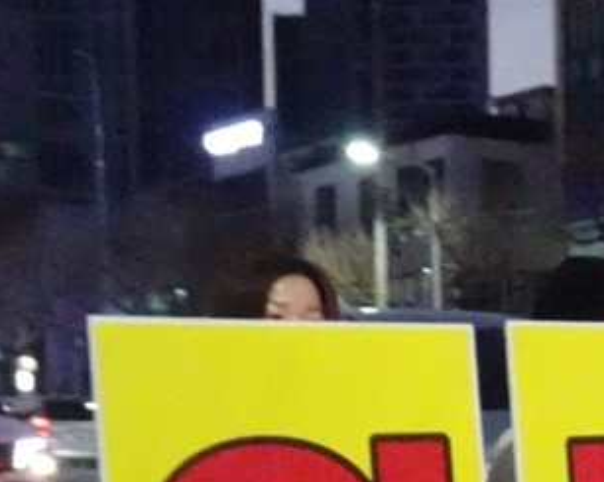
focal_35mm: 105
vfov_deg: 14.2
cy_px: 576
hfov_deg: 17.3
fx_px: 1875
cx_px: 757
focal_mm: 5.57
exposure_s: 1/60
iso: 3200
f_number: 4
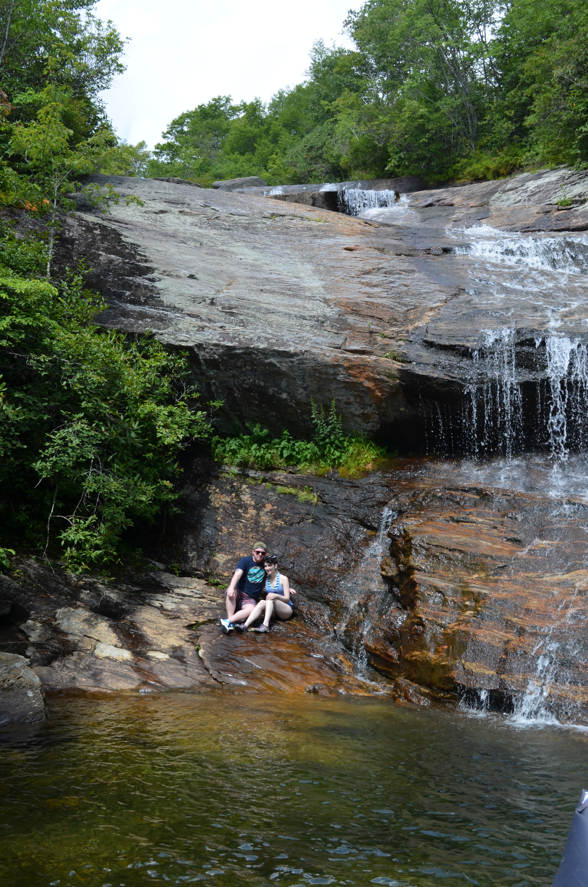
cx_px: 294
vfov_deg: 46.5
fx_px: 1034
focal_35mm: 42
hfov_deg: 31.8
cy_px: 444
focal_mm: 28
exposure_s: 1/250
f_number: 8
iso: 200
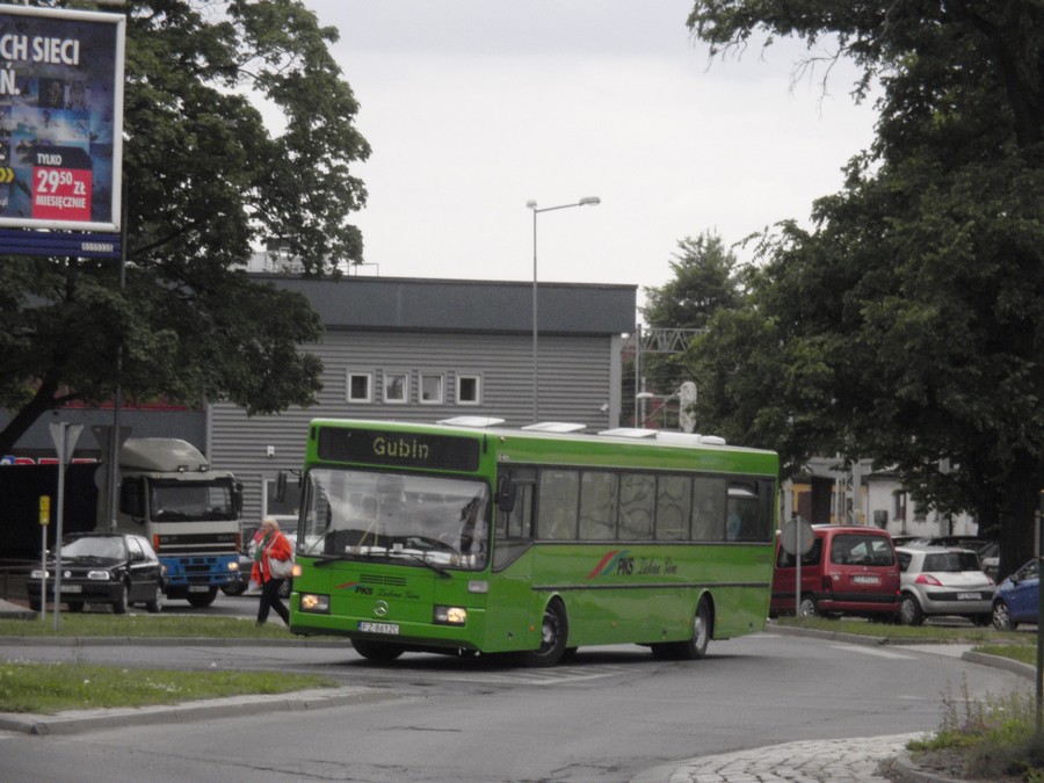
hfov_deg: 13.5
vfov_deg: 10.2
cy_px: 392
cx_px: 522
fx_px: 4403
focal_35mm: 146
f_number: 5.6
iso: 400
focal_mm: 26.2
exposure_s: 1/500
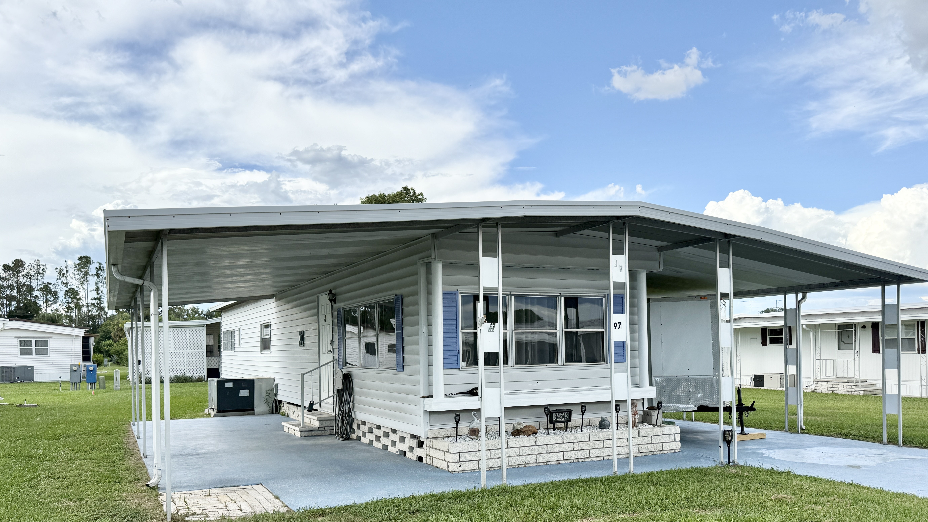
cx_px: 464
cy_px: 348
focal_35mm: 27
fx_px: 664
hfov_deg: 69.9
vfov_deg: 42.3
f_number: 1.78
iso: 100
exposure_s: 1/4405
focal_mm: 6.76
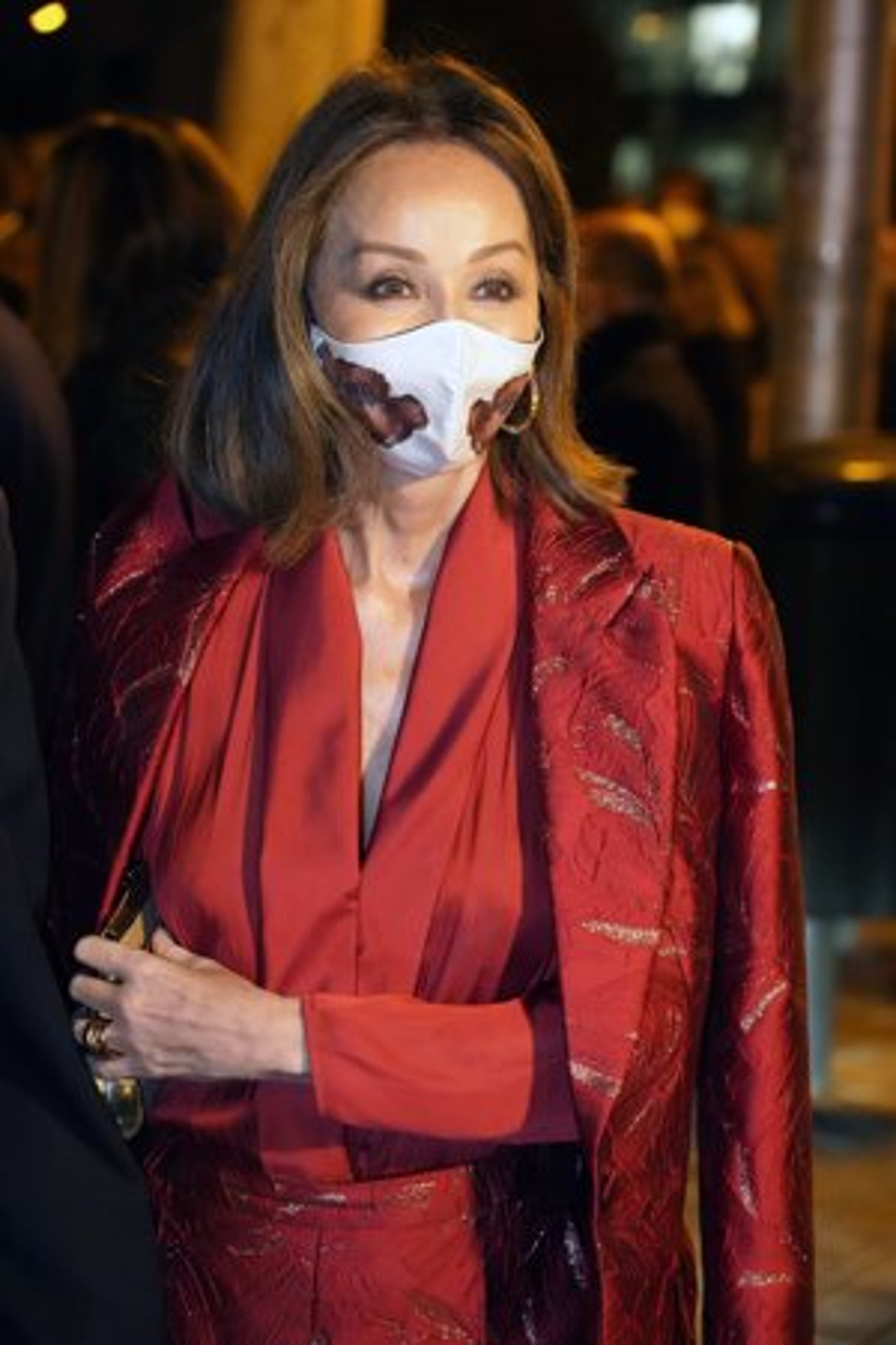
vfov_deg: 19.5
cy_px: 672
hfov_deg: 13.0
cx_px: 448
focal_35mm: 105
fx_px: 3920
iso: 16000
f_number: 5.6
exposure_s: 1/125
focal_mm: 105
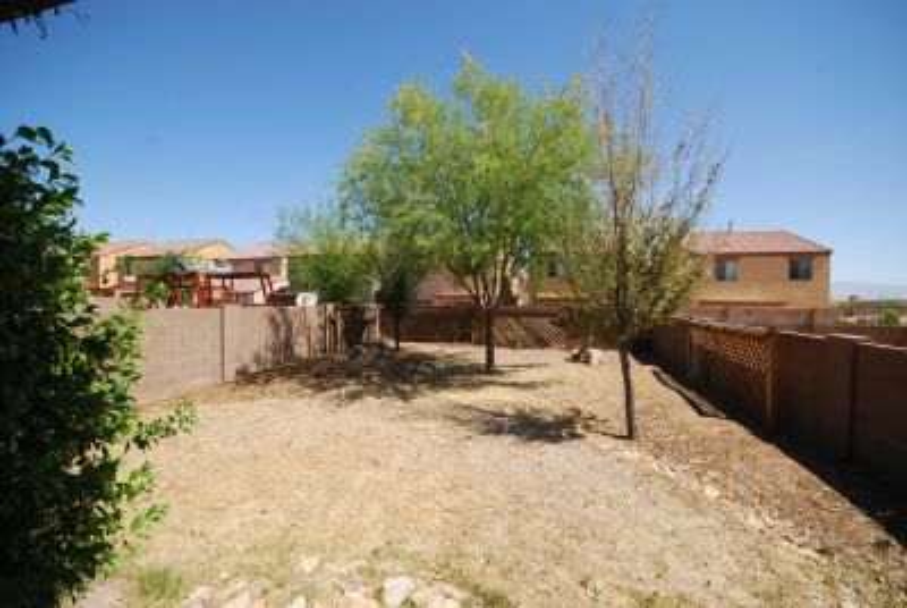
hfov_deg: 100.3
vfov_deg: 77.5
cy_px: 304
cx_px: 454
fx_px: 378
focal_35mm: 15
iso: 100
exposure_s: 1/200
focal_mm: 10
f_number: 8
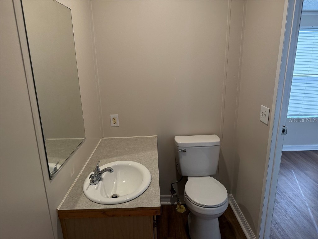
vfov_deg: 56.8
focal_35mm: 24
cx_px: 159
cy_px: 120
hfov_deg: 71.6
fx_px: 220
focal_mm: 6.76
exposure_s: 1/135
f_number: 1.78
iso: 200
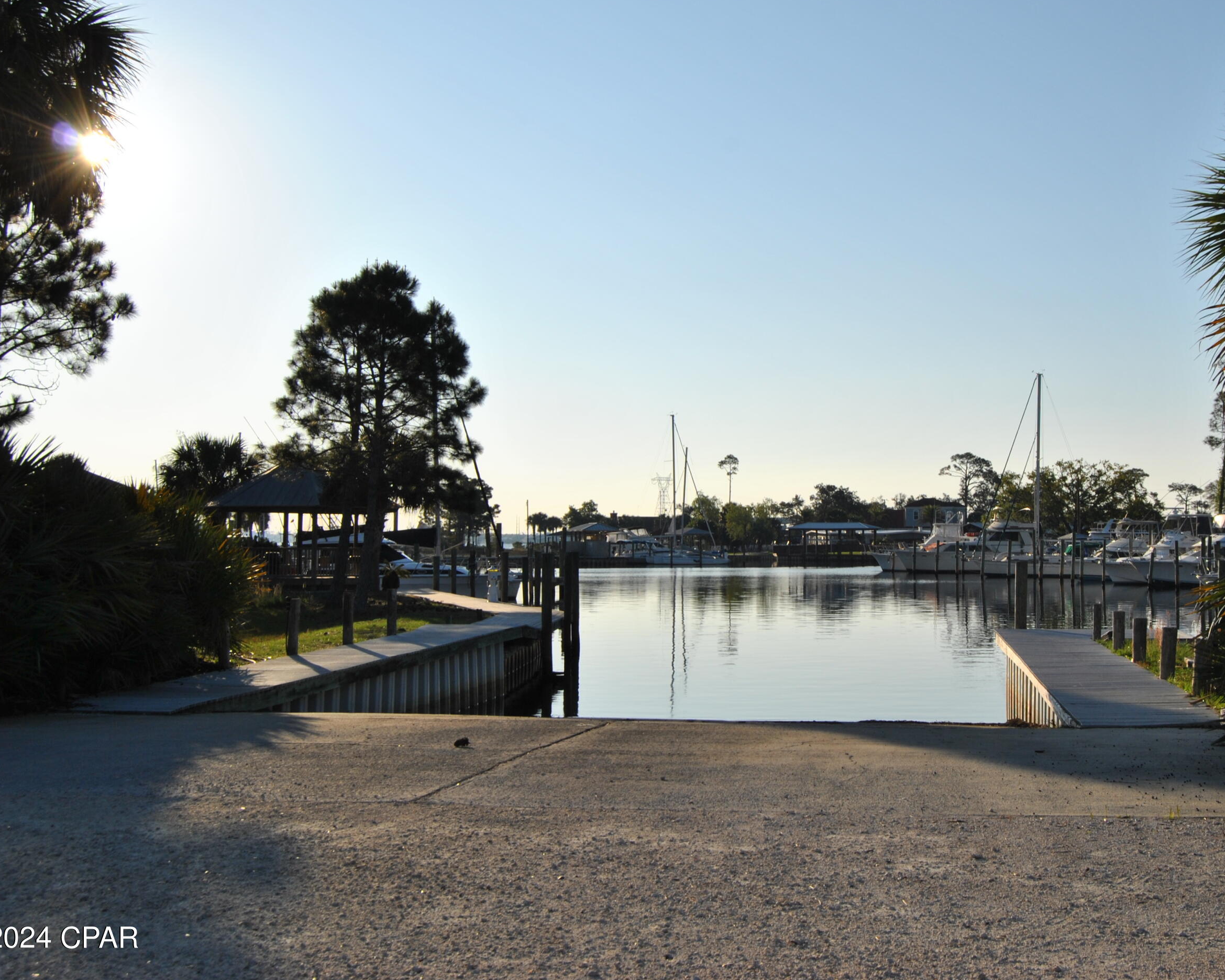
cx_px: 748
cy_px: 460
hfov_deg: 39.3
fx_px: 1704
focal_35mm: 47
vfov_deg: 32.1
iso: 100
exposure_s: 1/400
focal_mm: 26
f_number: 10
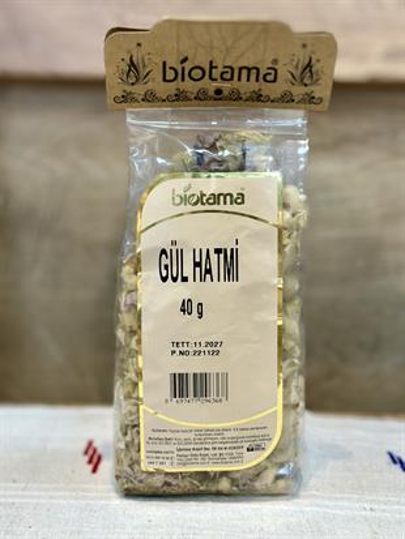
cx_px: 202
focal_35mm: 48
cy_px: 270
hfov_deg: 30.3
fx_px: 748
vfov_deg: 39.6
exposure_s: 1/100
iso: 100
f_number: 1.78
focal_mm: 6.86
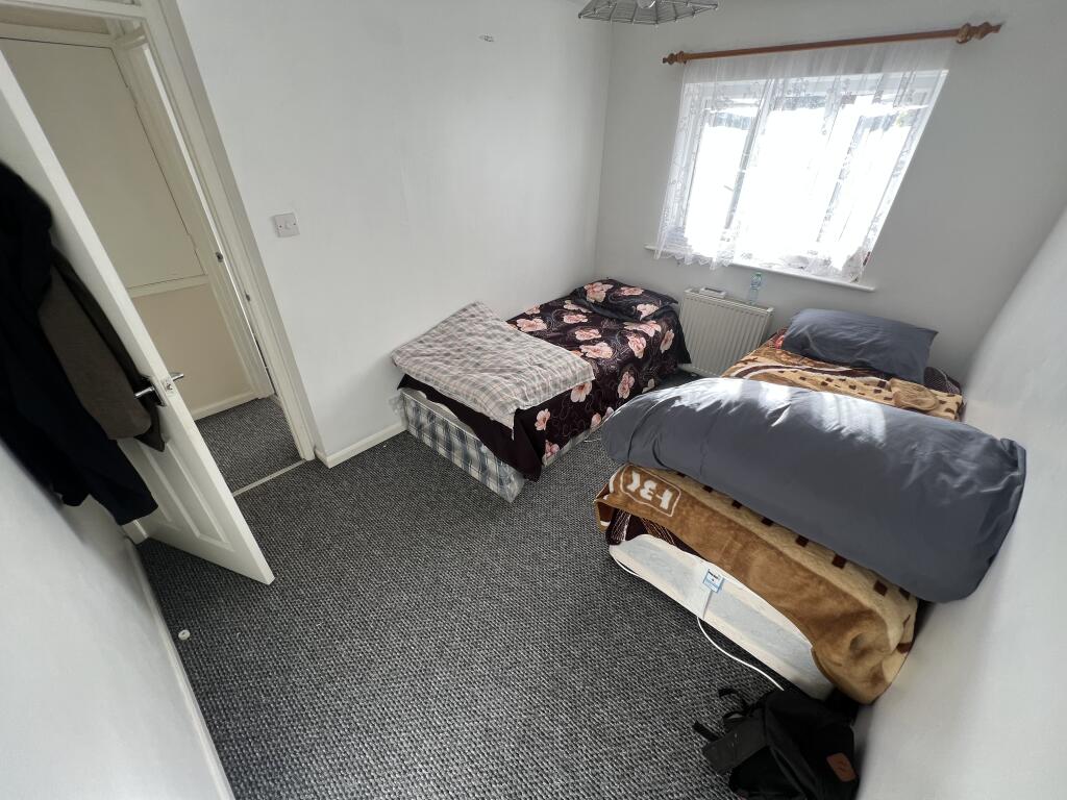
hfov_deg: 106.2
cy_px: 400
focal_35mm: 13
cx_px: 534
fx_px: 401
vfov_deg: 89.9
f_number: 1.8
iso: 50
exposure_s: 1/99
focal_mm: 1.57
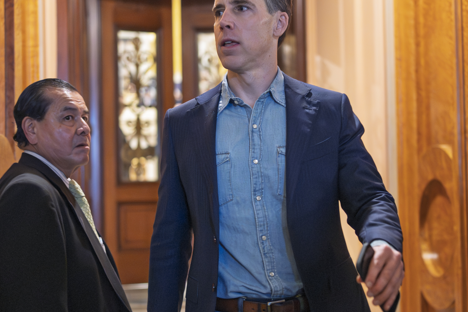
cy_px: 186
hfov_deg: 30.0
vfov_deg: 20.3
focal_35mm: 67
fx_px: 871
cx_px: 272
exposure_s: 1/250
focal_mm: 35
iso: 6400
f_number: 1.4
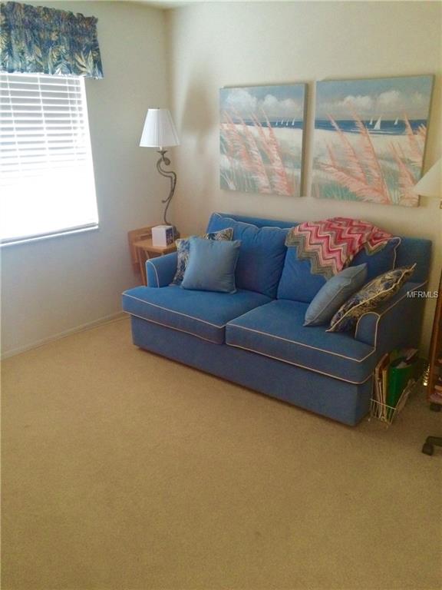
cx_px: 221
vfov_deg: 61.7
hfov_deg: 48.2
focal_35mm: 29
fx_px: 494
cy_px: 295
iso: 320
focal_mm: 4.15
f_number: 2.2
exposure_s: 1/30
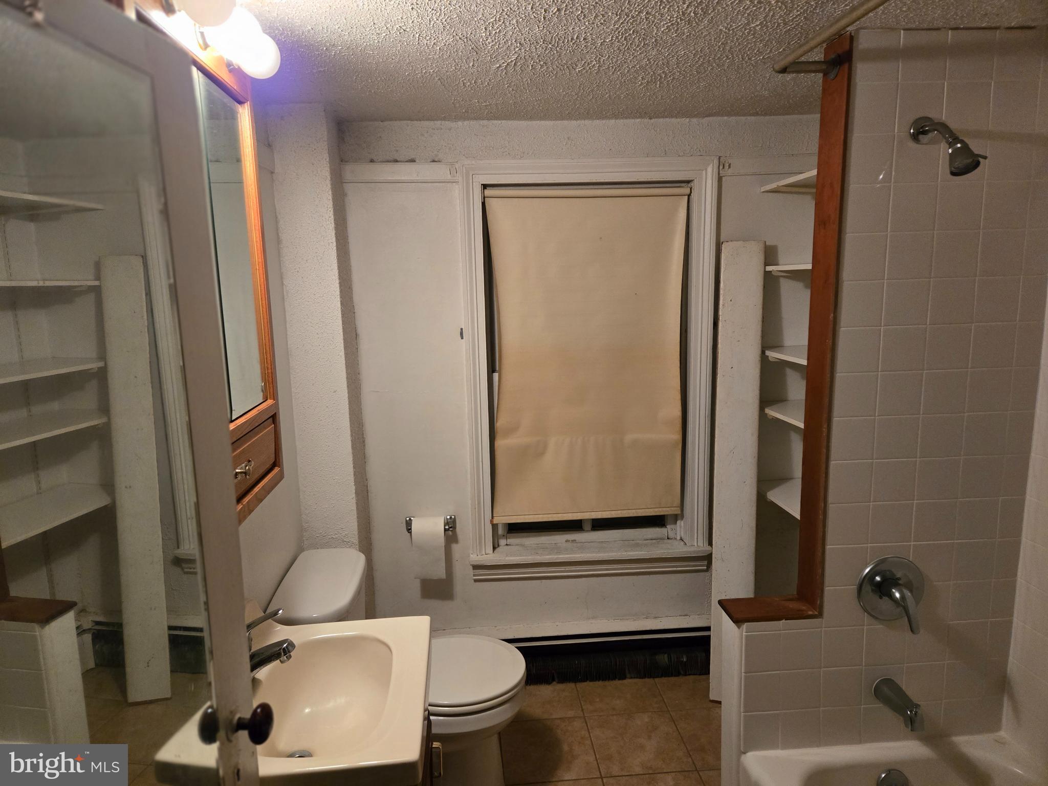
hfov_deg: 73.9
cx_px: 524
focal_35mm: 23
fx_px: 696
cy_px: 393
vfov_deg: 58.9
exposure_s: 1/60
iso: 640
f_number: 1.8
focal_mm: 5.4
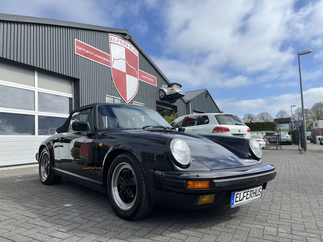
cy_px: 121
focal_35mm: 26
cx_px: 162
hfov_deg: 67.3
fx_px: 243
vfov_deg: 53.1
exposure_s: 1/3745
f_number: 1.6
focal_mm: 5.1
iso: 50
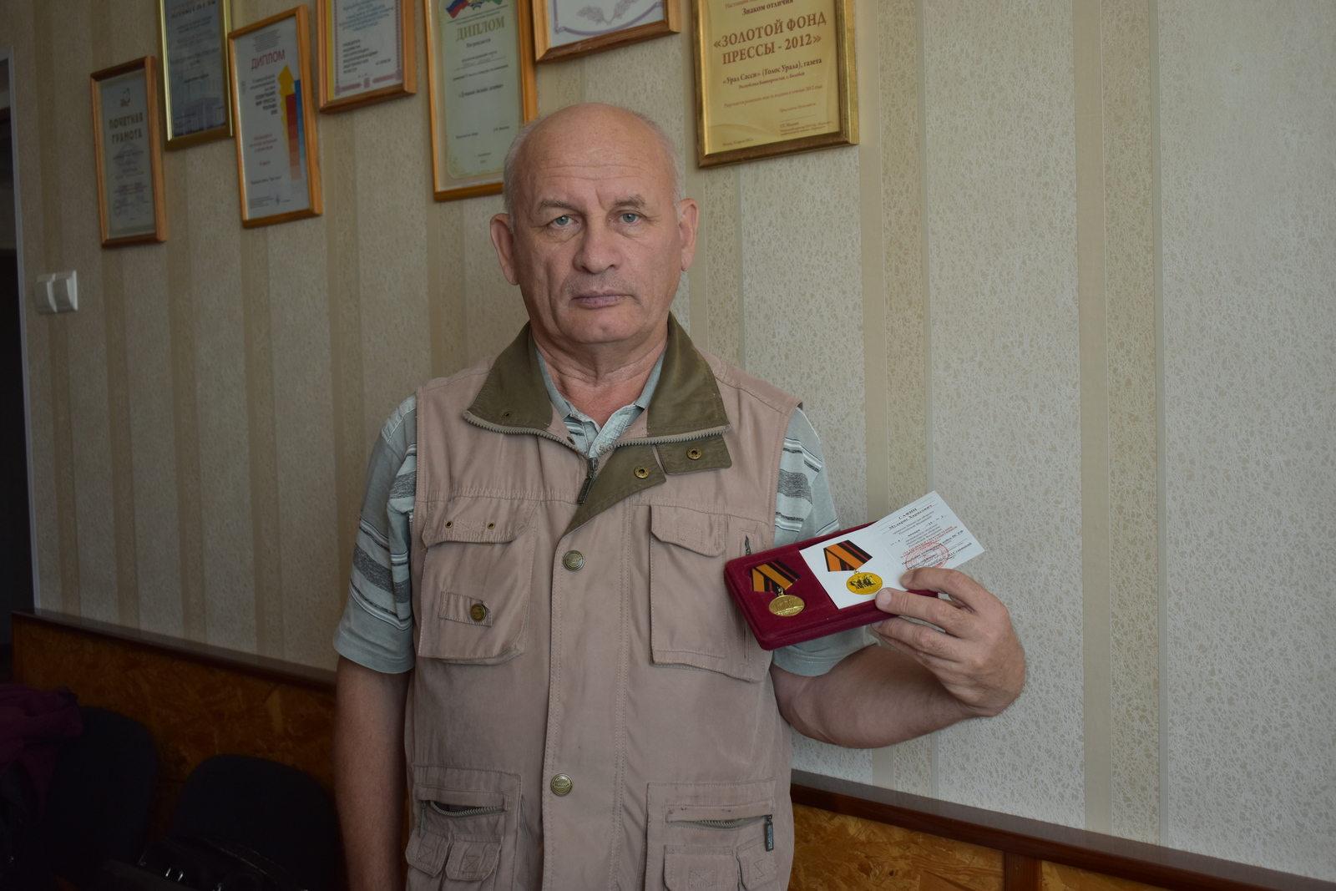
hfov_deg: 45.0
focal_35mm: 44
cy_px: 446
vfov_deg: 30.9
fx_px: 1614
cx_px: 668
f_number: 4.5
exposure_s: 1/80
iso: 400
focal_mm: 29
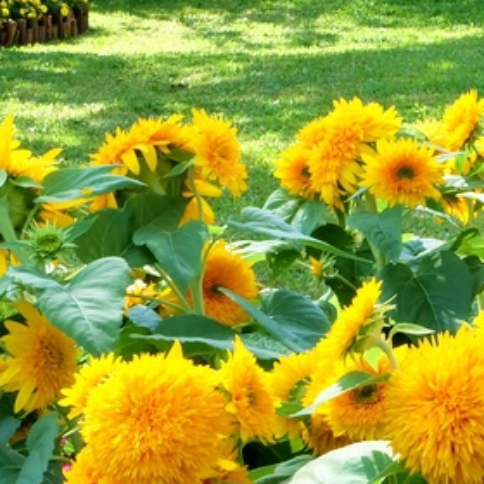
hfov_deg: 11.5
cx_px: 716
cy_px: 428
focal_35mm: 146
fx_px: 2310
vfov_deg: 11.9
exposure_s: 1/40
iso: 1000
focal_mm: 31
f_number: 22
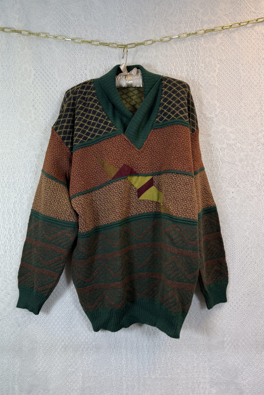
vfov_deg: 71.5
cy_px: 198
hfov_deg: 51.3
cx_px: 130
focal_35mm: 25
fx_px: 275
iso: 64
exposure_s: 1/153
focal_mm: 6.76
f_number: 1.78
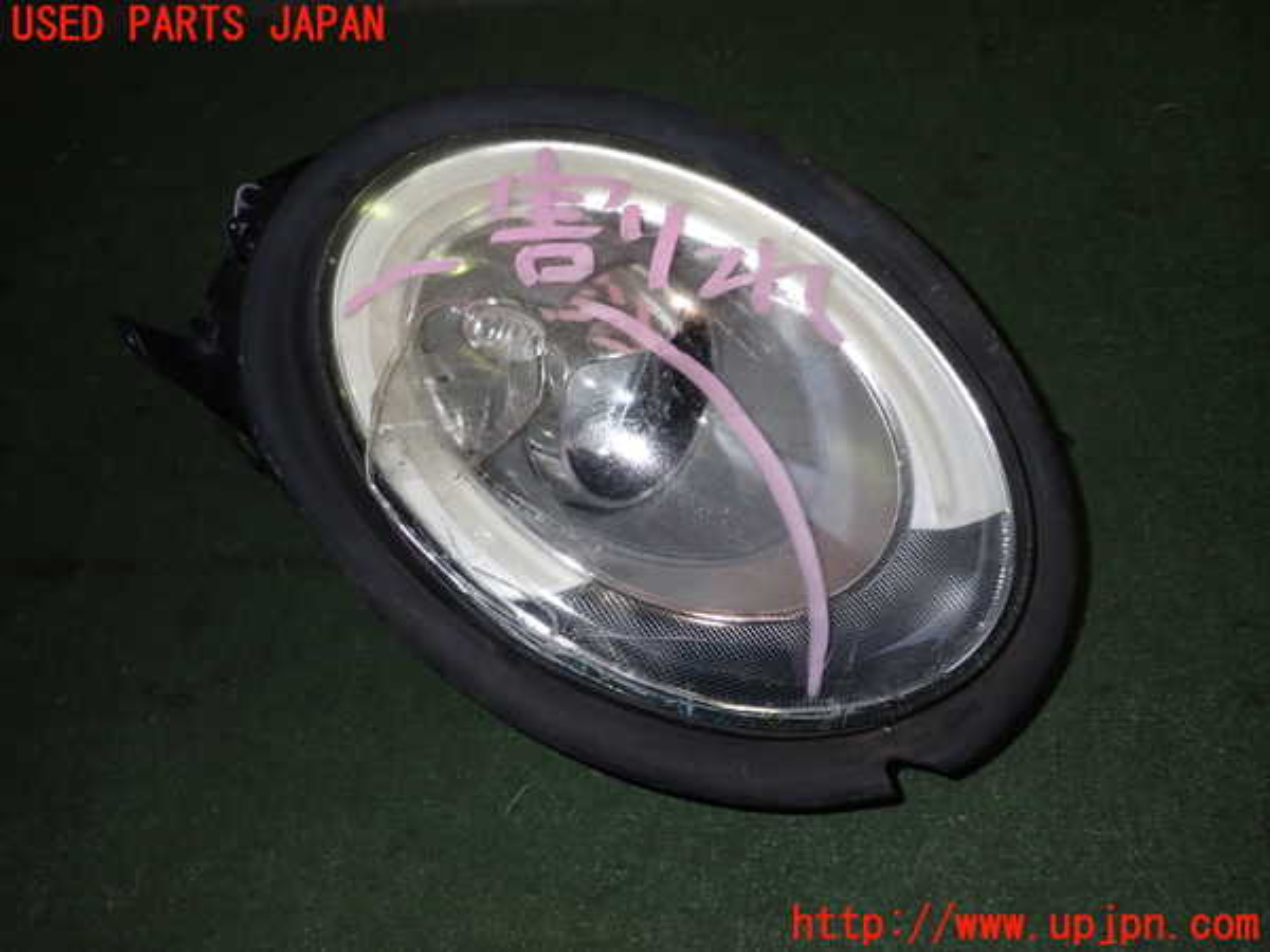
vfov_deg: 46.8
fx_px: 1101
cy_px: 476
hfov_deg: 60.0
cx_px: 635
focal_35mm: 30
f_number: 6.3
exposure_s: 1/30
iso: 200
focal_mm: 5.4
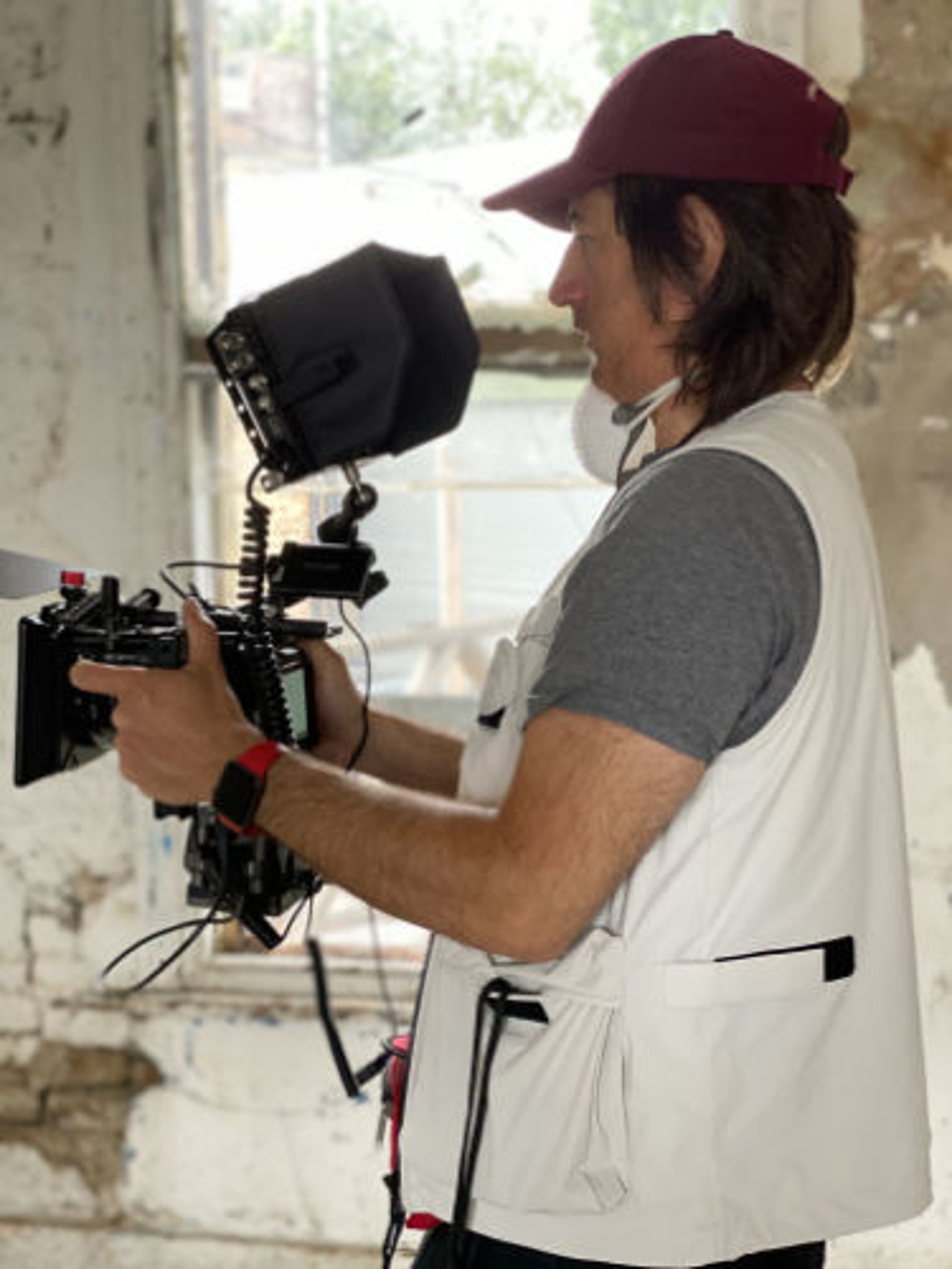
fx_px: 1907
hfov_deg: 28.0
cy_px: 634
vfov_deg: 36.8
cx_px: 476
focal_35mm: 52
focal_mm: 6
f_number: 2
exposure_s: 1/122
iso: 100
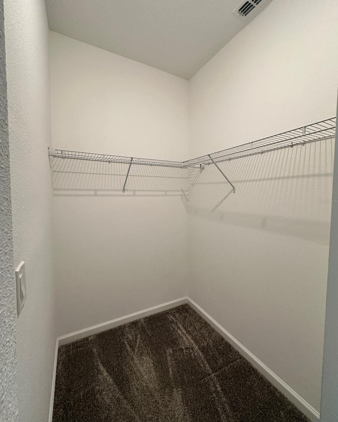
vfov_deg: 96.7
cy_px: 201
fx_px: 187
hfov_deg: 84.1
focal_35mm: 15
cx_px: 172
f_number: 2.2
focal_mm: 2.22
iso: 200
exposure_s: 1/120
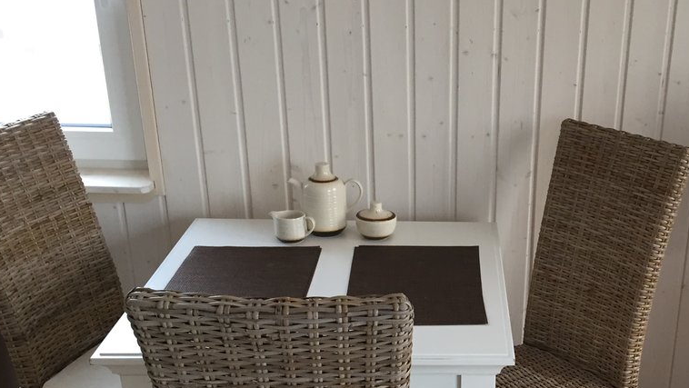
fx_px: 914
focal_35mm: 50
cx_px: 504
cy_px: 321
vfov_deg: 23.6
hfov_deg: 40.3
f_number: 2.2
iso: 100
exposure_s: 1/30
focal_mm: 4.15
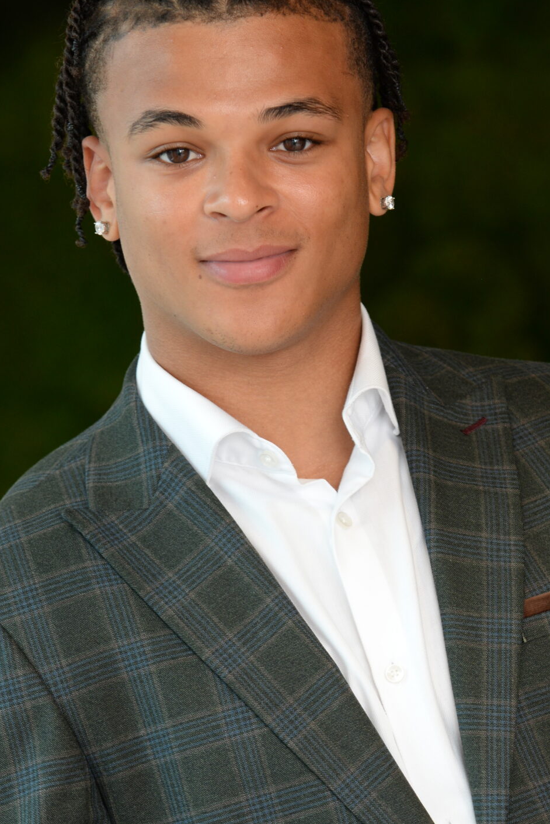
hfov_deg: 5.6
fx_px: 5609
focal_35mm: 245
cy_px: 568
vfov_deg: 8.4
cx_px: 307
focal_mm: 135
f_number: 5.6
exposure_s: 1/80
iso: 500
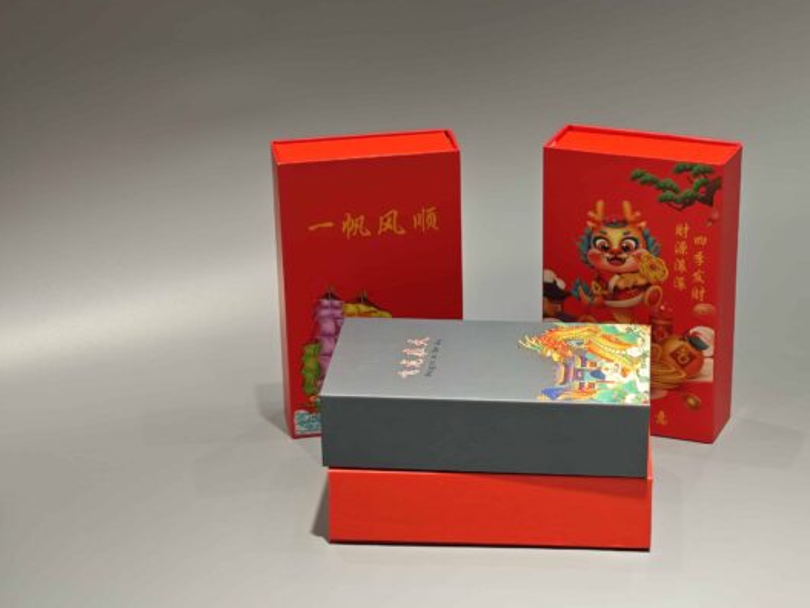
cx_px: 490
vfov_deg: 16.3
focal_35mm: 91
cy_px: 325
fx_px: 2131
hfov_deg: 21.5
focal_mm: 10.1
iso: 200
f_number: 2
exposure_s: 1/100
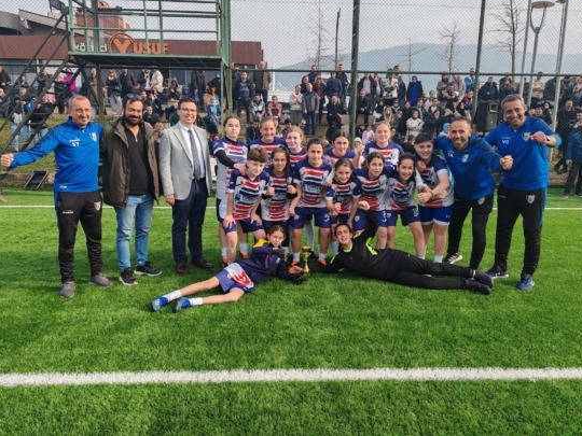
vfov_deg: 49.7
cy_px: 211
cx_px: 301
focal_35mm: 28
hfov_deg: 63.4
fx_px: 471
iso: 50
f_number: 1.9
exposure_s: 1/440
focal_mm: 6.12
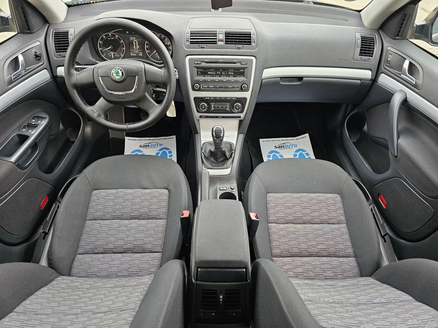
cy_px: 164
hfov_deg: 73.9
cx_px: 219
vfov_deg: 58.9
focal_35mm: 23
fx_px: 291
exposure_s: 1/100
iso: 400
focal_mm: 6.3
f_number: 1.7
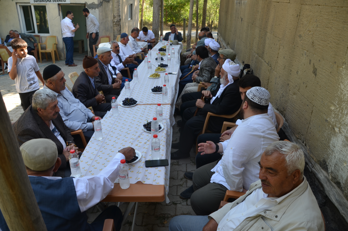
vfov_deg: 47.7
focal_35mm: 27
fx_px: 260
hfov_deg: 67.5
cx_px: 174
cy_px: 116
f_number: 5.6
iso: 200
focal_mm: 18
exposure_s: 1/125
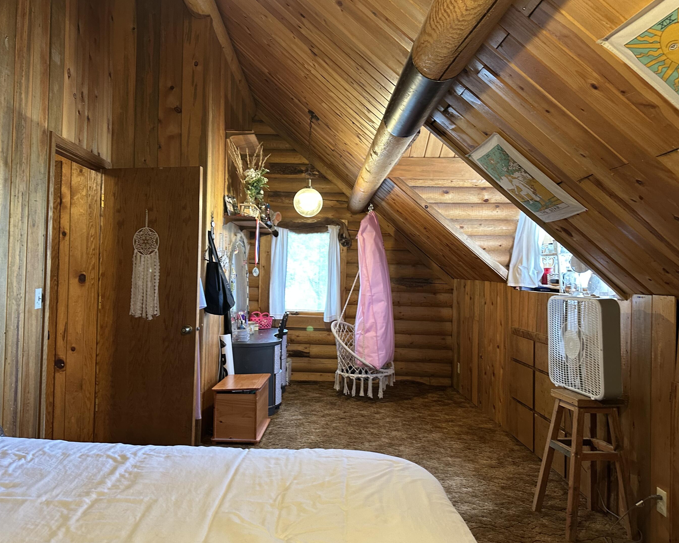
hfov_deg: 65.9
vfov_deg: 54.9
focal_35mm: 26
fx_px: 522
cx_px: 309
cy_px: 261
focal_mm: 6.86
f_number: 1.78
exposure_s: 1/60
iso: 400
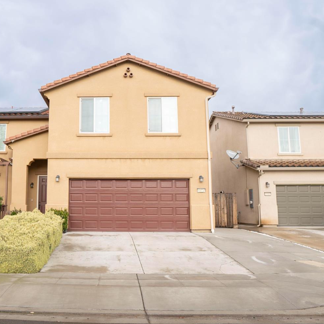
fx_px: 328
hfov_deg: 51.0
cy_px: 163
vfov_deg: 52.5
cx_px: 95
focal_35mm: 31
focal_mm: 16
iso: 100
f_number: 6.3
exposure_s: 1/100
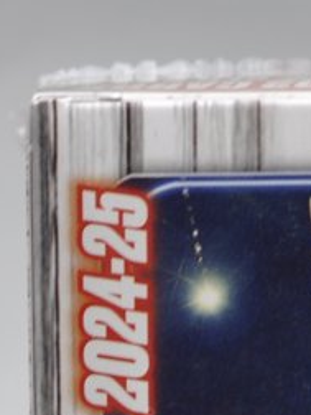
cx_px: -77
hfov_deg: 3.8
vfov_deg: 5.0
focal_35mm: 390
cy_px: 689
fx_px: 4672
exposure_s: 1/60
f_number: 4
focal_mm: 40
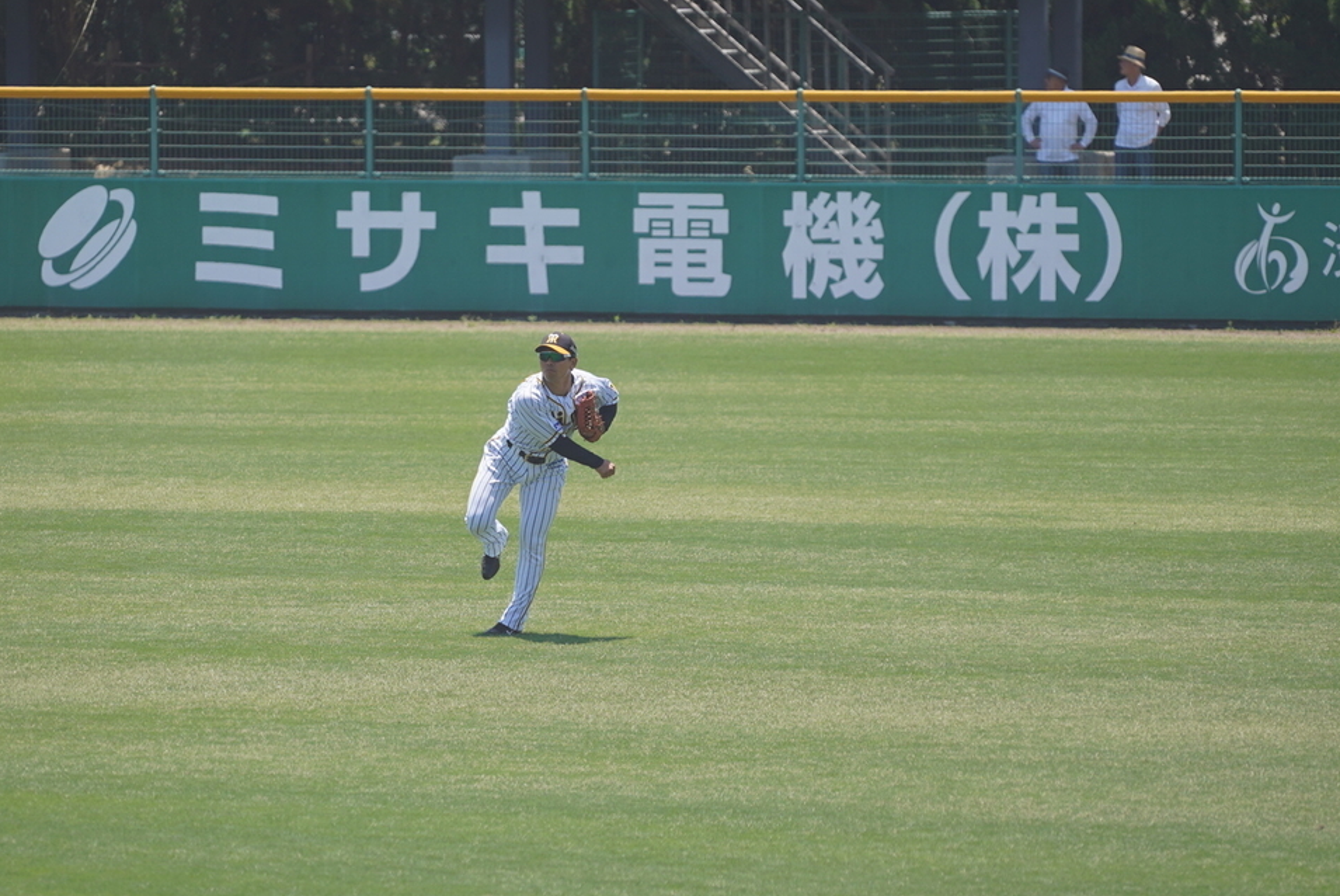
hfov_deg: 5.5
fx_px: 14041
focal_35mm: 377
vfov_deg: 3.7
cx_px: 519
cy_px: 426
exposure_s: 1/800
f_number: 4
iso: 100
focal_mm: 200
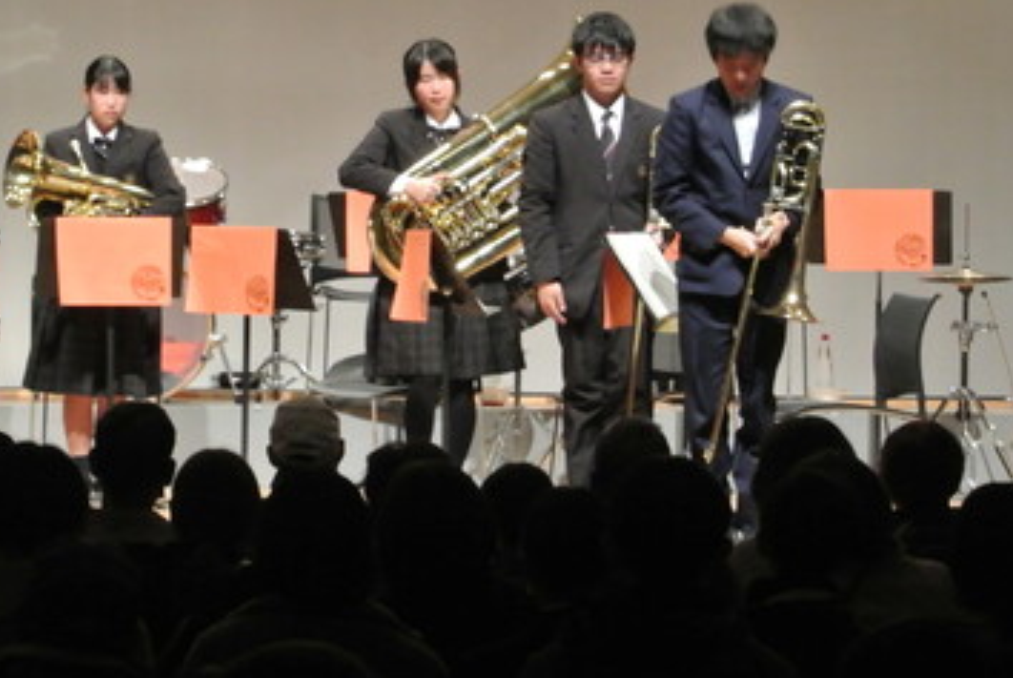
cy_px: 222
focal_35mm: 224
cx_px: 206
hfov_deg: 9.2
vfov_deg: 6.1
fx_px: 6311
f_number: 8
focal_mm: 46
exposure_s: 1/25
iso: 1600
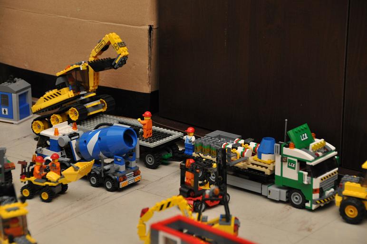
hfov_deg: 18.2
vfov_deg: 12.2
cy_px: 122
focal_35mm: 112
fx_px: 1146
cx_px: 184
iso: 800
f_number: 5
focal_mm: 75
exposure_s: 1/60
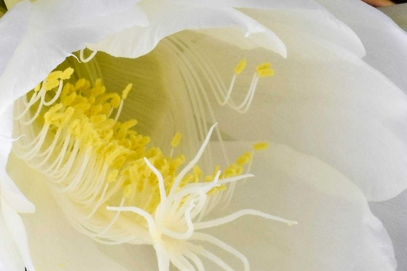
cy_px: 207
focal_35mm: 299
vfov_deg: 4.6
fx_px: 3382
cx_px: 326
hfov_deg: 6.9
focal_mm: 45
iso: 100
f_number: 29
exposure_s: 1/1.3
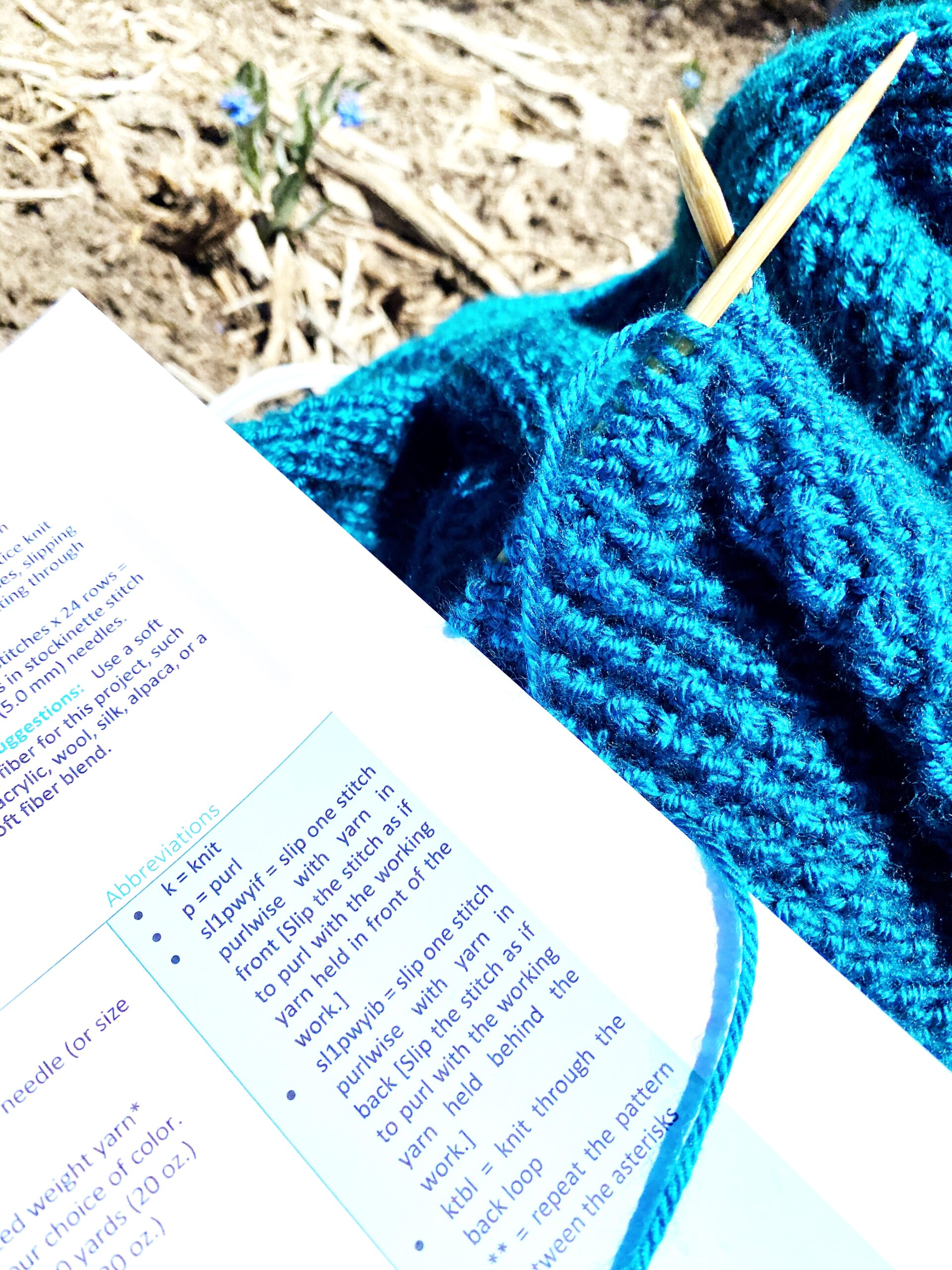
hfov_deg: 53.1
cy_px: 635
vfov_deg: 67.3
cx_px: 476
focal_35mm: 26
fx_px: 953
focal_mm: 4.25
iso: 32
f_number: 1.8
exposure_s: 1/9615
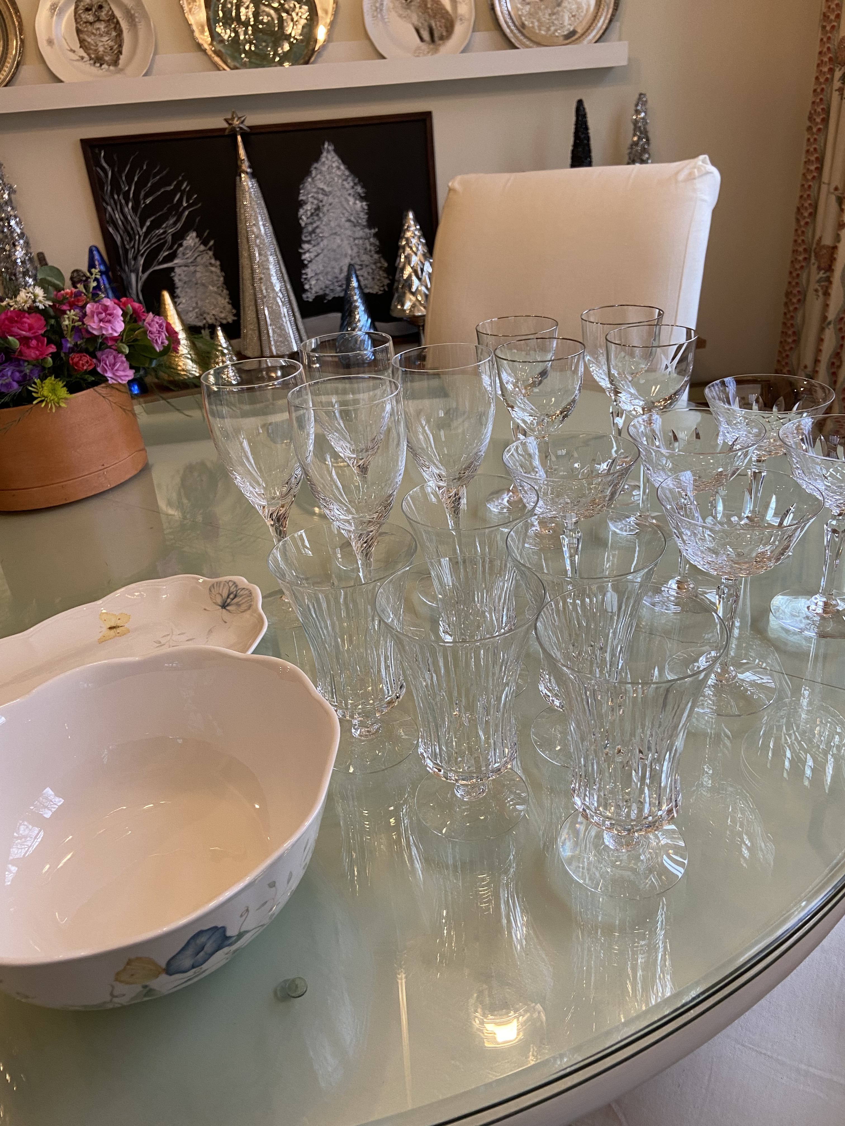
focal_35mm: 26
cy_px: 563
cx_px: 422
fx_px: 846
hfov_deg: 53.1
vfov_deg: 67.3
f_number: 1.8
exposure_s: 1/60
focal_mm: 4.25
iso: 100
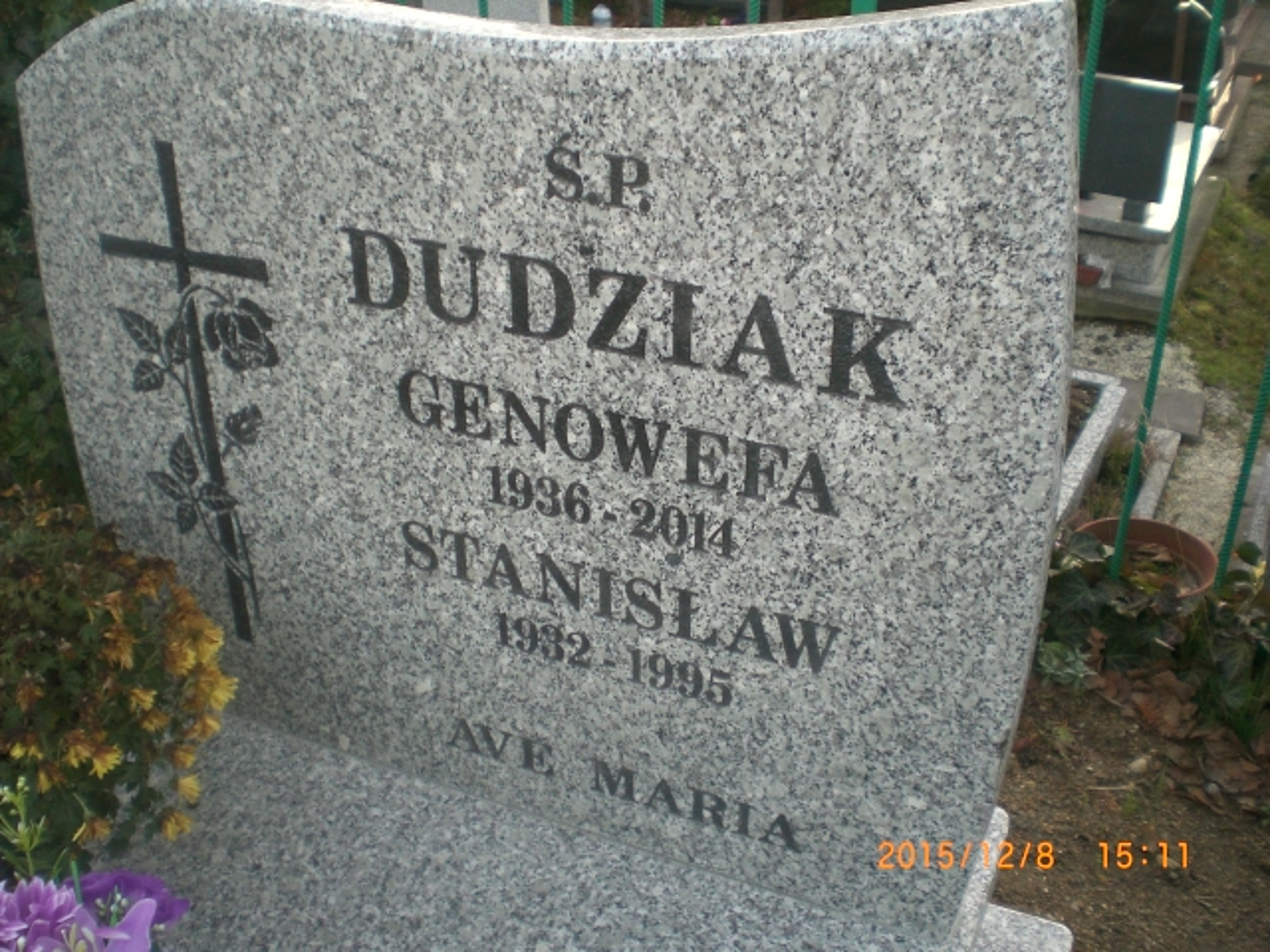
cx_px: 635
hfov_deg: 49.0
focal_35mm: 38
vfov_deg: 37.7
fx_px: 1394
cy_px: 476
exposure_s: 1/60
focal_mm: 6.3
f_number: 3.1
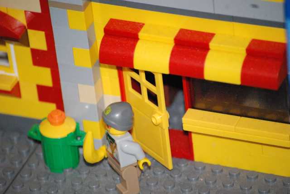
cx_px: 145
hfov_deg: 8.3
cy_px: 97
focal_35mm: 248
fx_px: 1996
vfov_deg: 5.6
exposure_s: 1/60
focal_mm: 165
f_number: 7.1
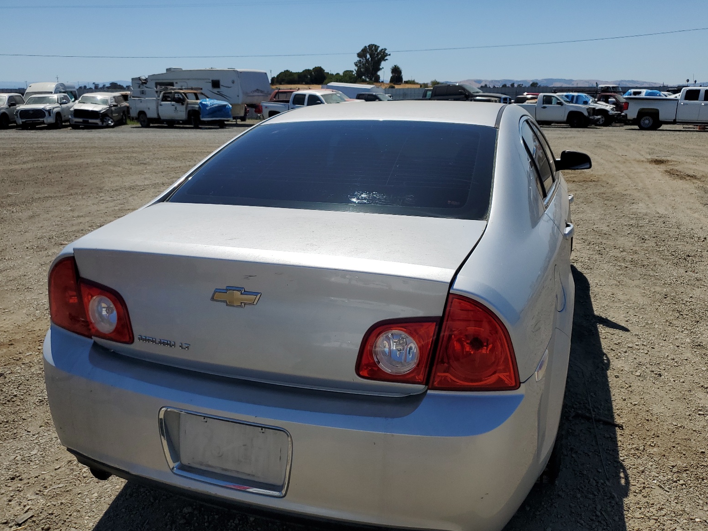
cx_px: 358
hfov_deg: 65.3
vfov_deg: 51.4
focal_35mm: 27
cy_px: 267
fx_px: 552
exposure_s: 1/10000
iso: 51
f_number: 1.5
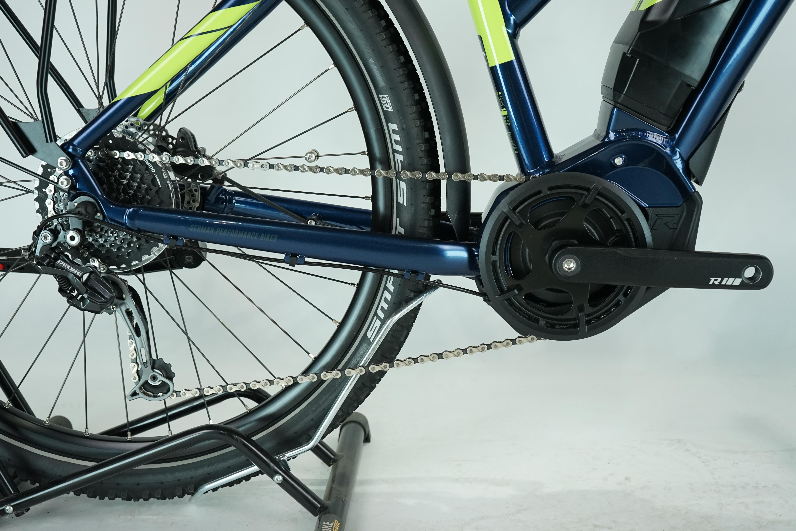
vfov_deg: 31.2
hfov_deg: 45.4
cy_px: 266
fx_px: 951
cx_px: 398
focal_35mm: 43
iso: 1600
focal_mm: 43
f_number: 5.6
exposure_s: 1/200
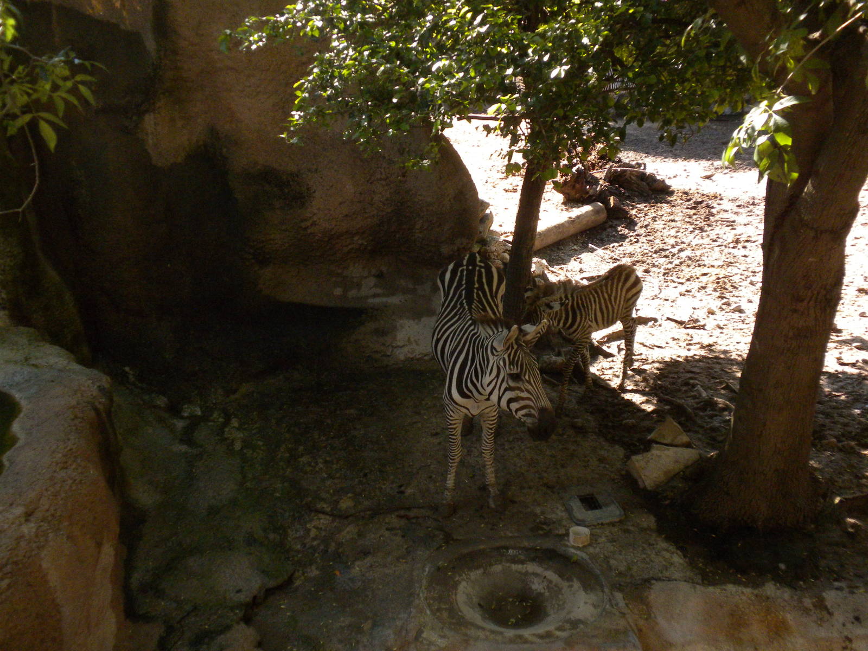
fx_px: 928
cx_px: 434
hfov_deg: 50.1
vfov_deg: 38.7
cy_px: 326
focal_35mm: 37
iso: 331
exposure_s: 1/522
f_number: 3.5
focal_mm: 6.6
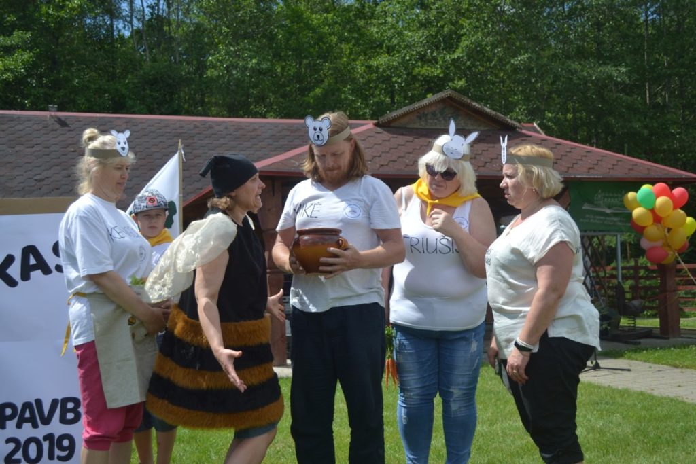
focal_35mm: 39
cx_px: 348
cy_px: 232
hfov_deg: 49.5
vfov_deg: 34.2
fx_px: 754
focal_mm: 26
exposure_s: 1/800
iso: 100
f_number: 4.2
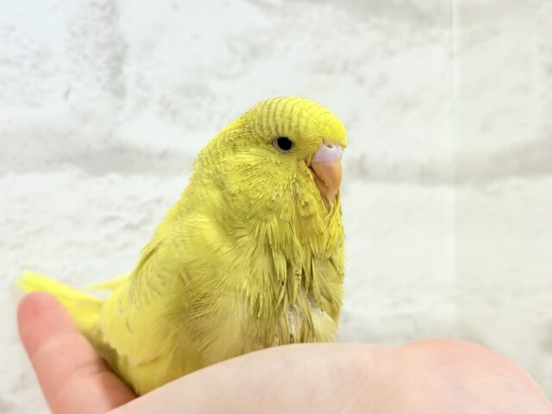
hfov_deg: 36.8
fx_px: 829
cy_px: 207
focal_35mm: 52
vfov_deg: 28.0
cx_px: 276
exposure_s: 1/100
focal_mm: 5.96
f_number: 1.6
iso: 64
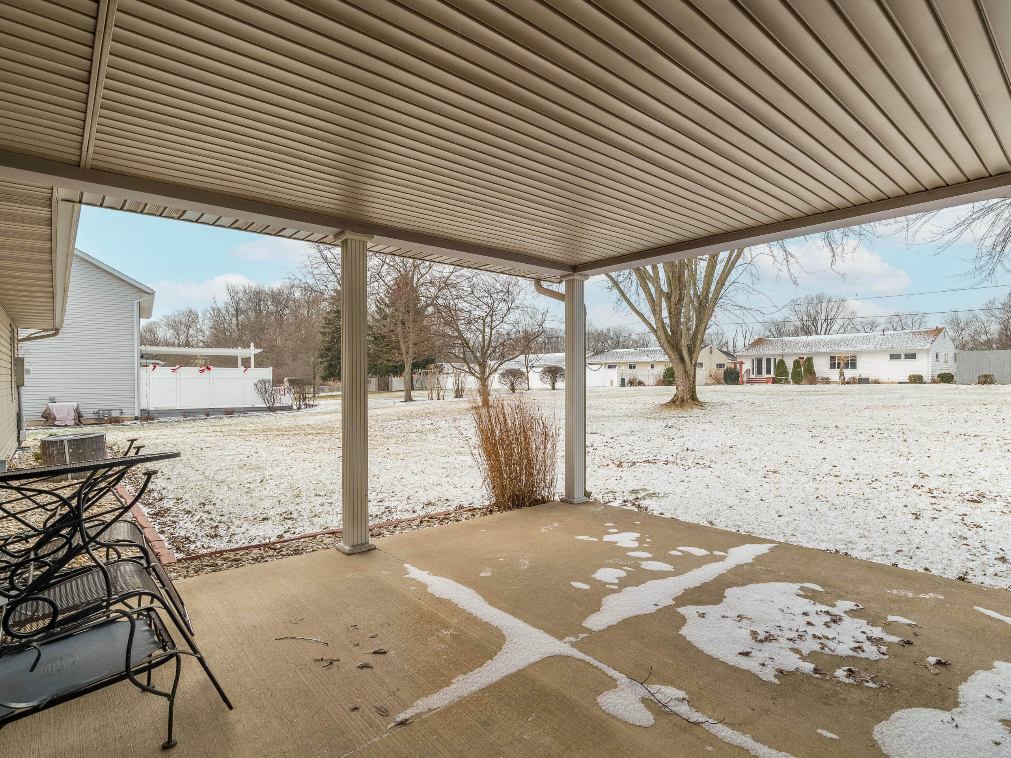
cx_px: 577
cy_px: 387
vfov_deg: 71.6
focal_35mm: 18
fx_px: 526
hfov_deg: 87.2
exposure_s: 1/1000
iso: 500
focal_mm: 16
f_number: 8
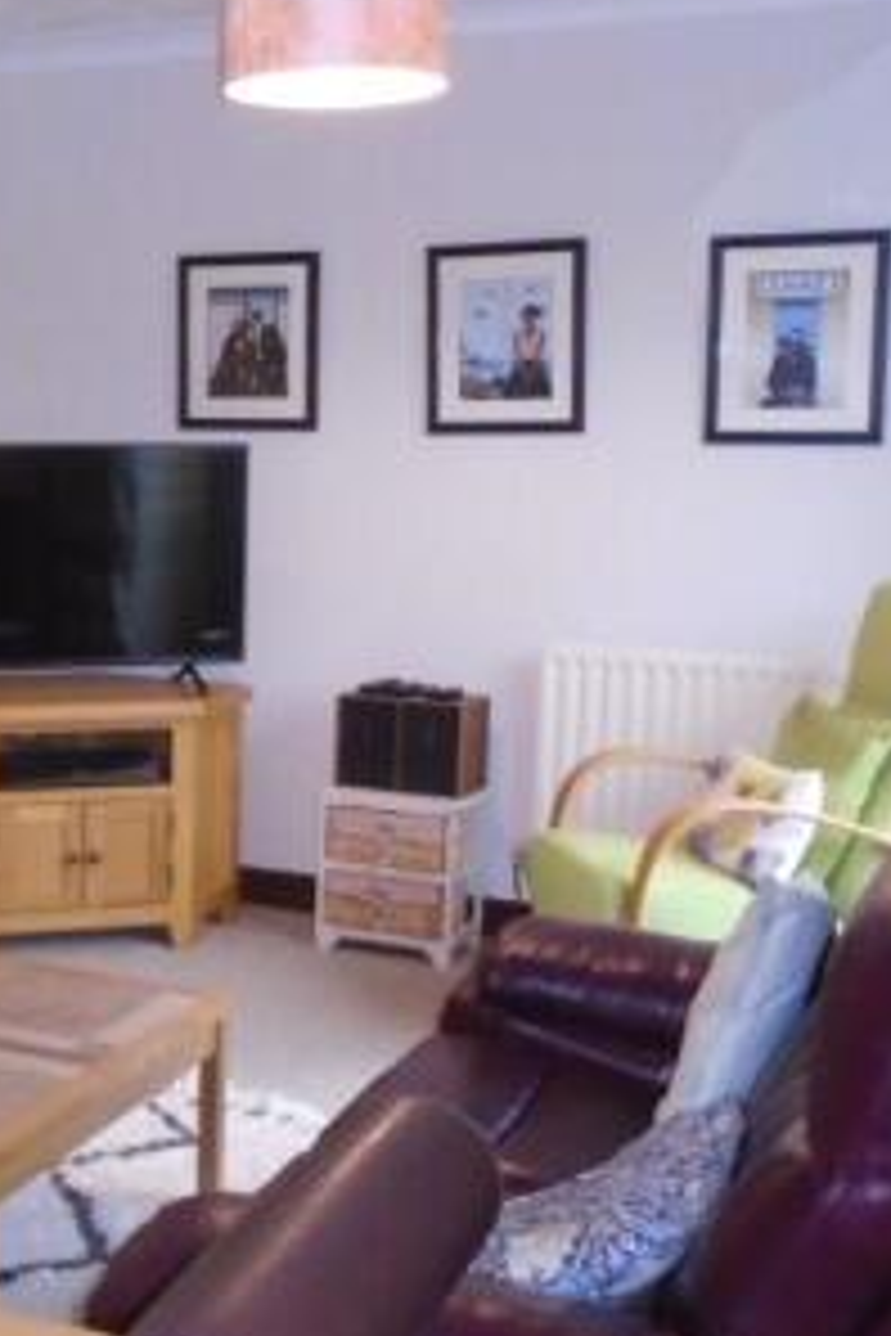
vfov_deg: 37.5
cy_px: 695
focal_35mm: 53
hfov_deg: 24.3
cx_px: -20
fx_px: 1967
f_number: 3.2
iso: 400
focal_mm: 4.6
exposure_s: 1/30
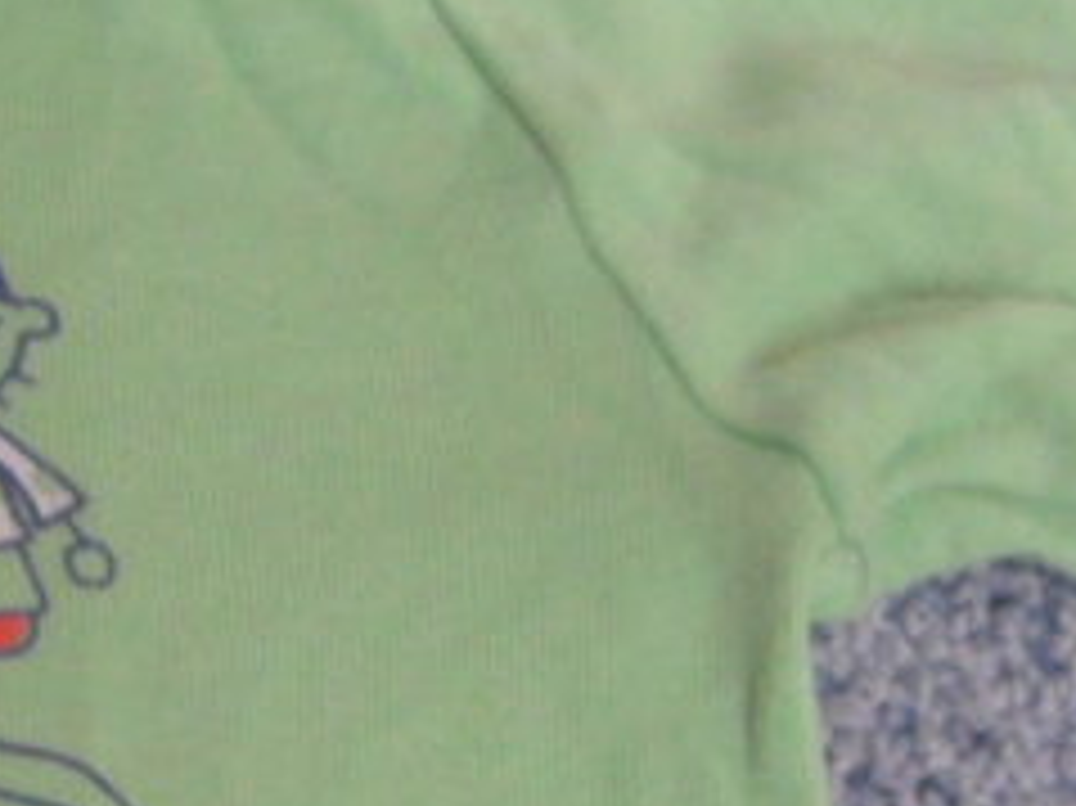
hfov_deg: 14.2
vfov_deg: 10.7
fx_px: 4163
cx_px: -272
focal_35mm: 134
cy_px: 1157
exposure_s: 1/30
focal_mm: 4.1
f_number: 2.9
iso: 160
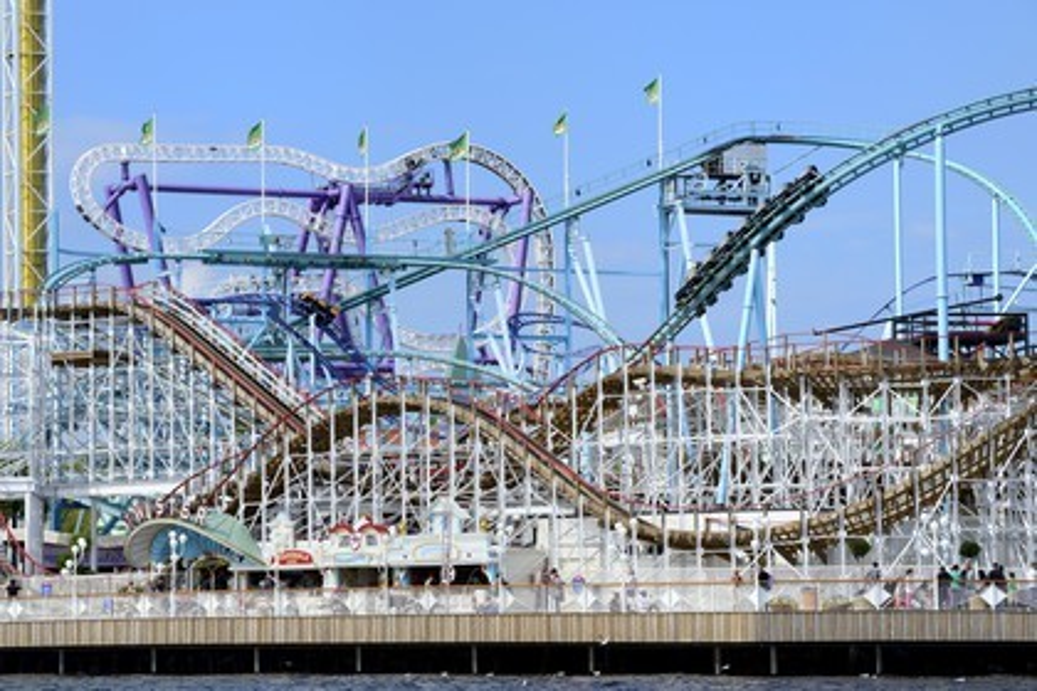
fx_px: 3456
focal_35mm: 120
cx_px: 518
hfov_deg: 17.1
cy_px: 346
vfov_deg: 11.4
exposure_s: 1/800
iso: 200
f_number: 10
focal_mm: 120
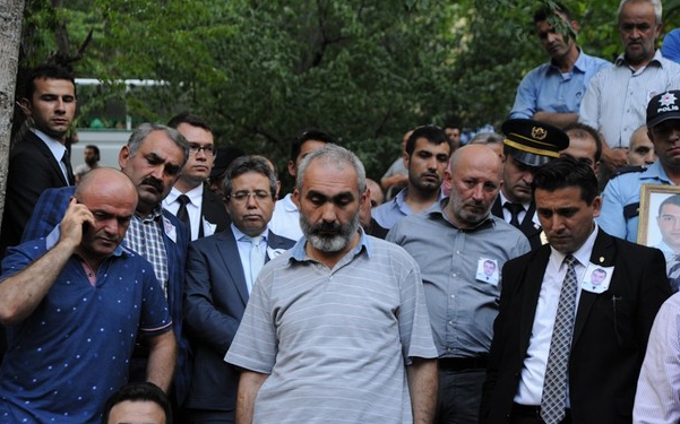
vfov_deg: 17.4
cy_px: 249
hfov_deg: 27.5
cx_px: 367
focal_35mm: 75
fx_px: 1389
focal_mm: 66
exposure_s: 1/100
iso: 1250
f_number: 5
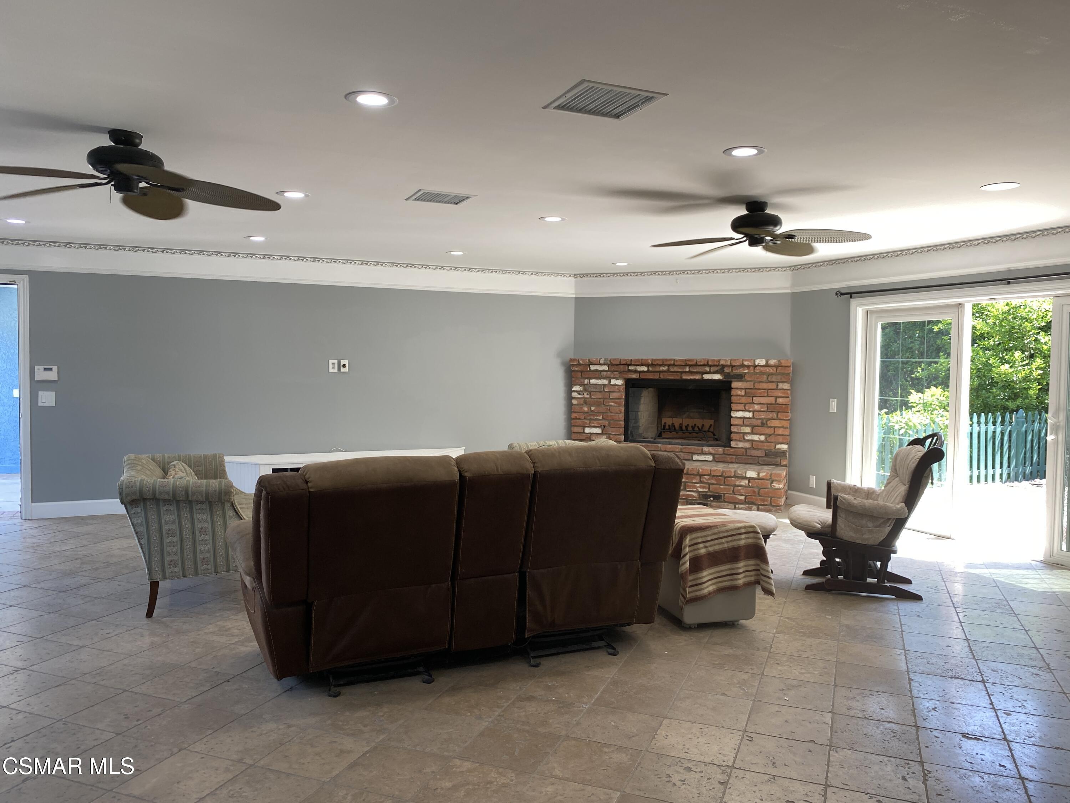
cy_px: 402
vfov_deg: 53.1
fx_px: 804
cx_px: 535
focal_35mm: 26
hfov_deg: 67.3
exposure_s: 1/120
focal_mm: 4.25
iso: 50
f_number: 1.8
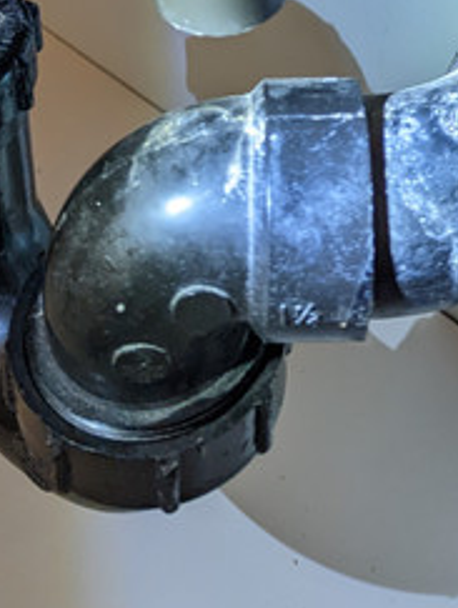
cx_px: 318
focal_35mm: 79
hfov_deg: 18.6
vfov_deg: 20.5
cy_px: -348
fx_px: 1390
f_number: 1.85
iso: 83
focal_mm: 6.81
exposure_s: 1/24
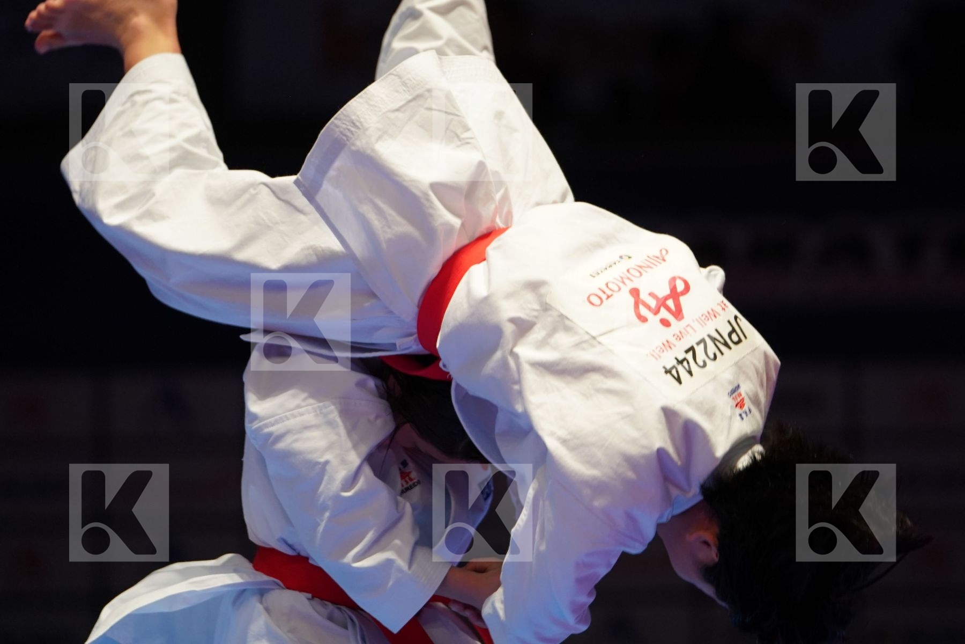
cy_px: 322
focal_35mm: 264
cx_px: 482
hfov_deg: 7.8
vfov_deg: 5.2
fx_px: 7076
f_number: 2.8
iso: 1600
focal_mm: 176
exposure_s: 1/1000
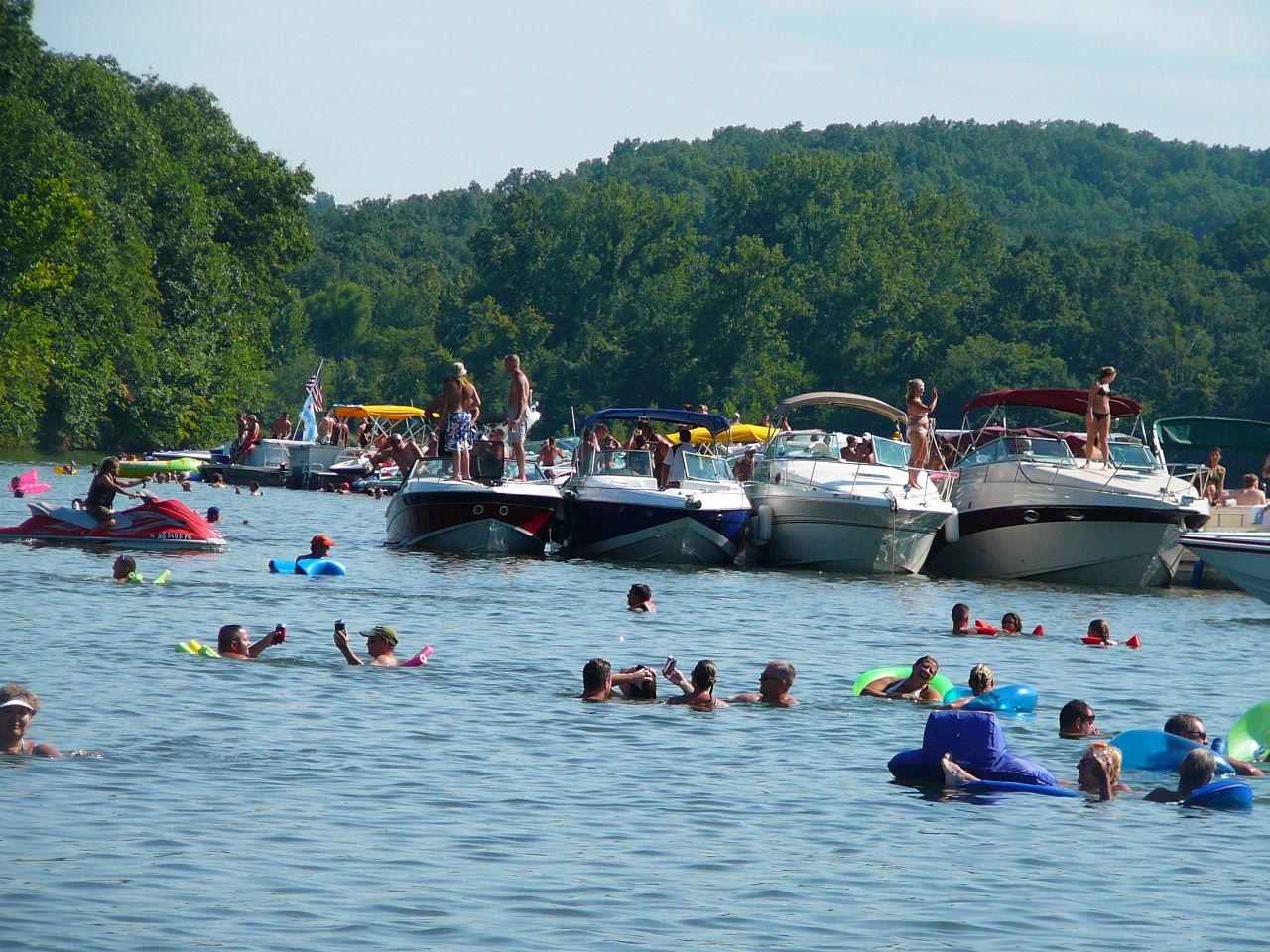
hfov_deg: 8.6
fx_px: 8402
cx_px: 635
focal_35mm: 229
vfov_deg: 6.5
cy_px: 476
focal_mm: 34.1
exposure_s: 1/800
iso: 80
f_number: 4.1
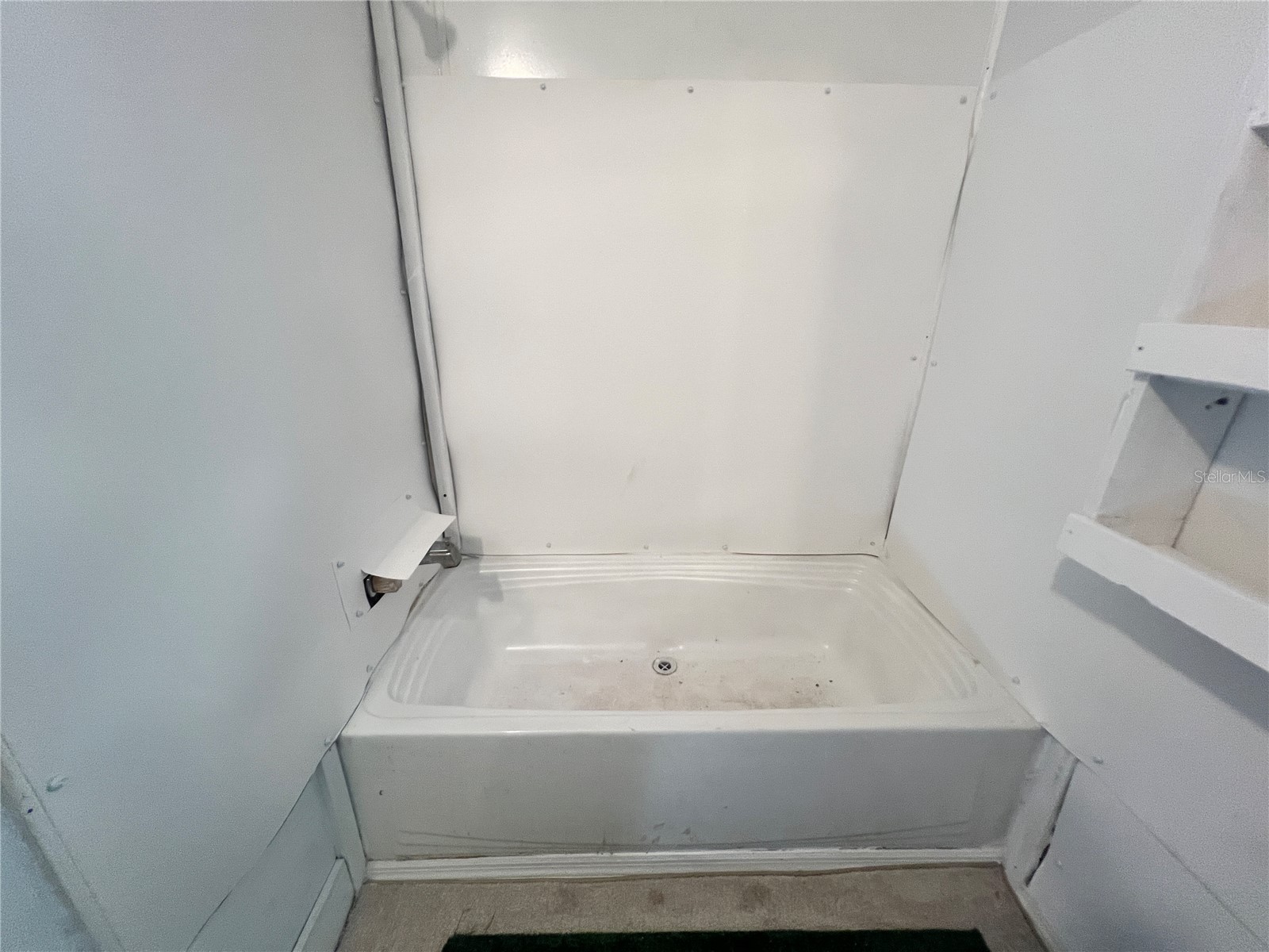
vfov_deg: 89.9
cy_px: 476
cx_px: 634
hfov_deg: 106.2
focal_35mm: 13
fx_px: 477
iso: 200
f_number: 1.8
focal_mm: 1.57
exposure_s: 1/60
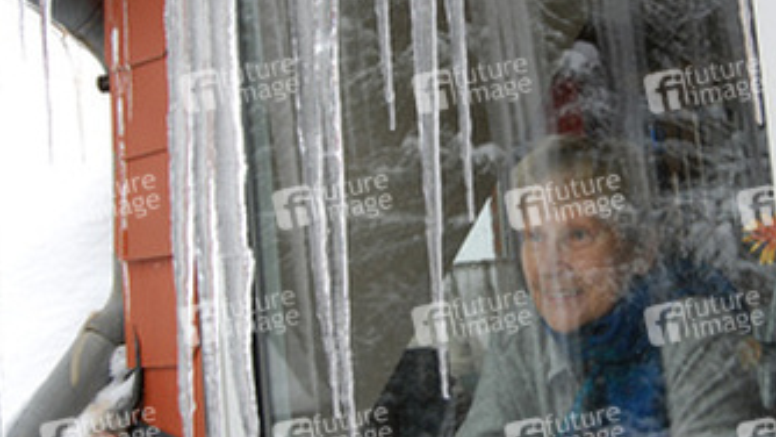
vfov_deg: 18.3
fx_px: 1352
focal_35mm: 66
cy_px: 144
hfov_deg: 31.8
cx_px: 503
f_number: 5.6
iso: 400
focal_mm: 31
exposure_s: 1/125
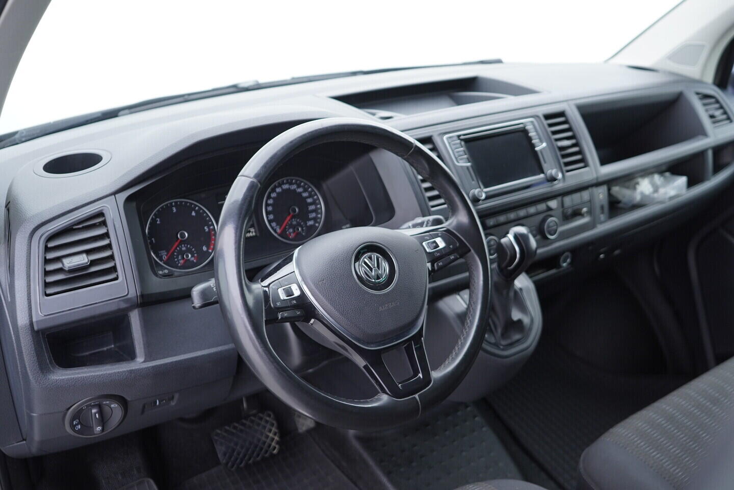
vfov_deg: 36.9
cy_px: 245
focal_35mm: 36
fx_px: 734
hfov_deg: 53.1
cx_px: 367
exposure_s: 1/40
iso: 250
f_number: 2.8
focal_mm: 24
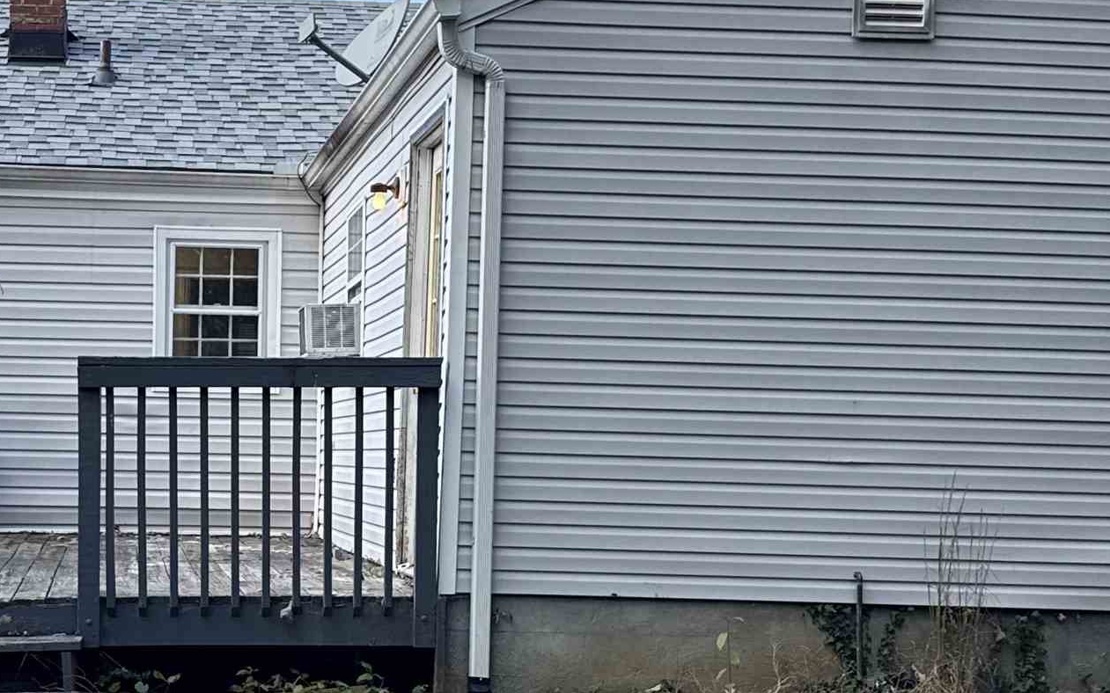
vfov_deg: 20.8
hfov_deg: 32.2
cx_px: 254
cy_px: 483
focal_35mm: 62
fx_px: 1875
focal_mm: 6.76
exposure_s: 1/1005
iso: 100
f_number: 1.78
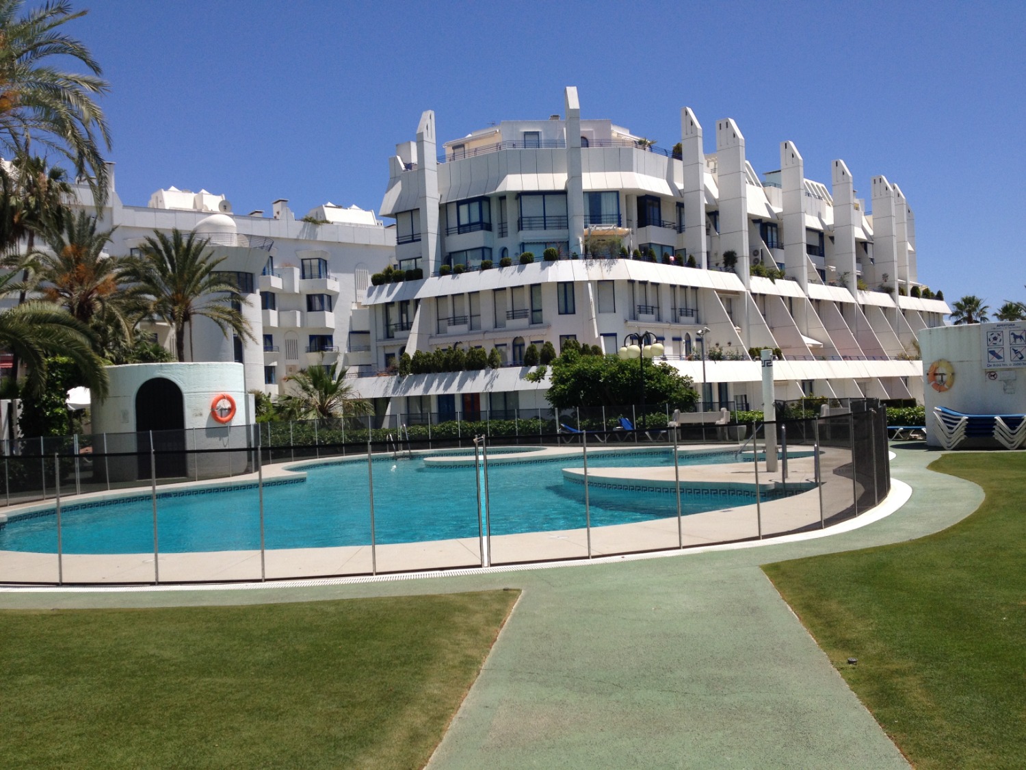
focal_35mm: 35
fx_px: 1037
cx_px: 513
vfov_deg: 40.7
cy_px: 385
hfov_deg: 52.6
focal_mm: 4.28
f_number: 2.4
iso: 50
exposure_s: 1/2513
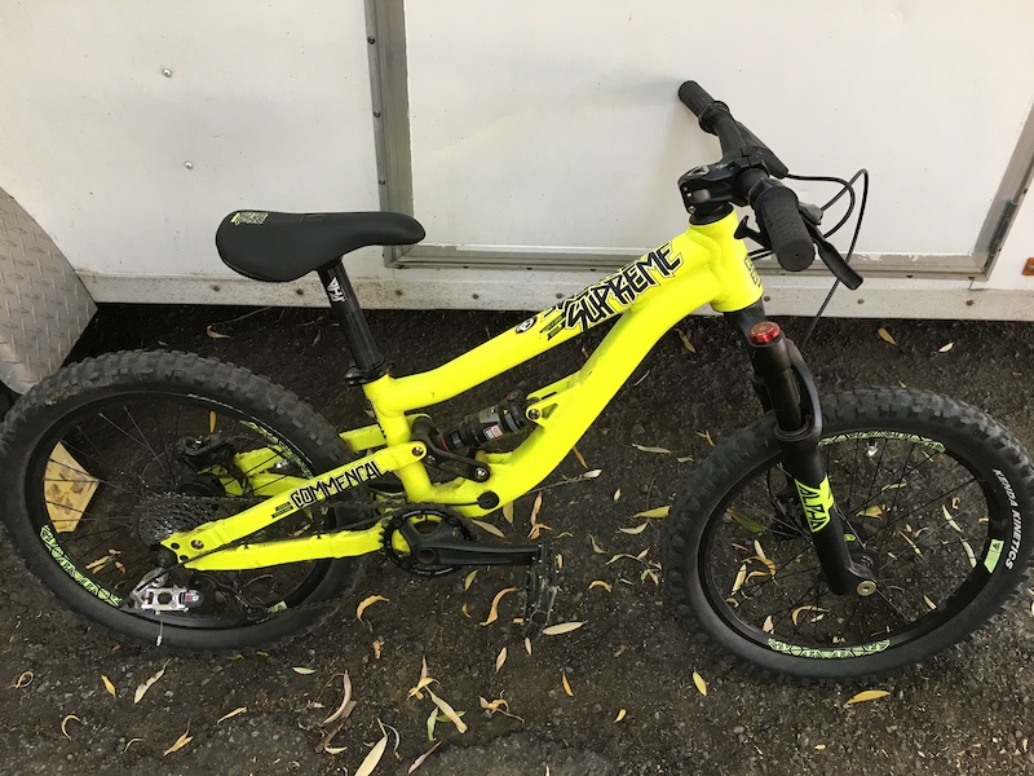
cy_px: 388
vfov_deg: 48.2
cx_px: 517
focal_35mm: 29
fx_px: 866
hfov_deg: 61.7
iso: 25
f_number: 2.2
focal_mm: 4.15
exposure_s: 1/30
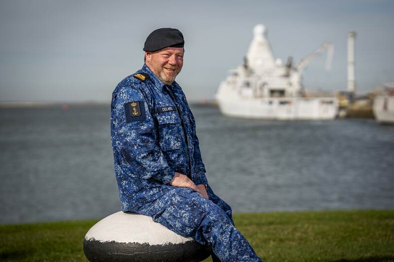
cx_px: 201
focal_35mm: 88
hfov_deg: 23.1
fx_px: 963
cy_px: 130
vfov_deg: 15.5
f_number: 2.8
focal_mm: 85
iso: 50
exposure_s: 1/3200
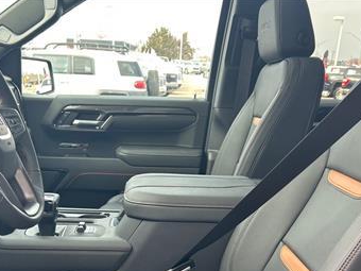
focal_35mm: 49
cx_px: 164
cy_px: 252
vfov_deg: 28.4
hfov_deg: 38.9
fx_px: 511
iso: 40
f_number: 1.5
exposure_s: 1/121
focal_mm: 5.7
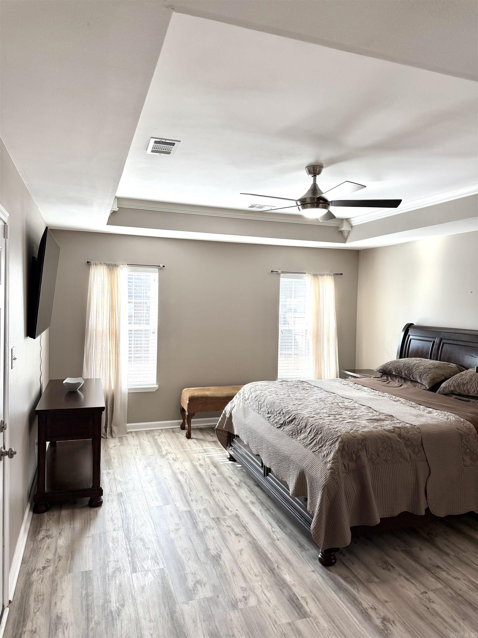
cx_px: 239
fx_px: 442
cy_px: 319
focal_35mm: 24
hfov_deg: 56.8
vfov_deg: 71.6
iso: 100
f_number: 1.78
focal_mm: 6.76
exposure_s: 1/187
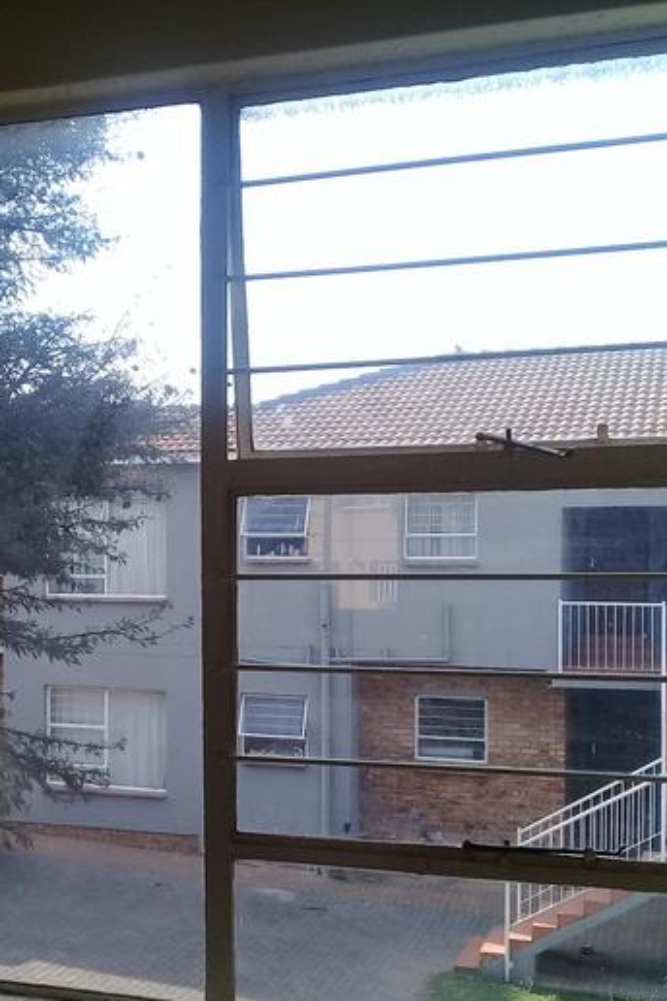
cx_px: 147
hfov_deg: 26.6
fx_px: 1389
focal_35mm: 50
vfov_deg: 39.5
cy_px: 578
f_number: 2.2
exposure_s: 1/344
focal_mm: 3.3
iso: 50
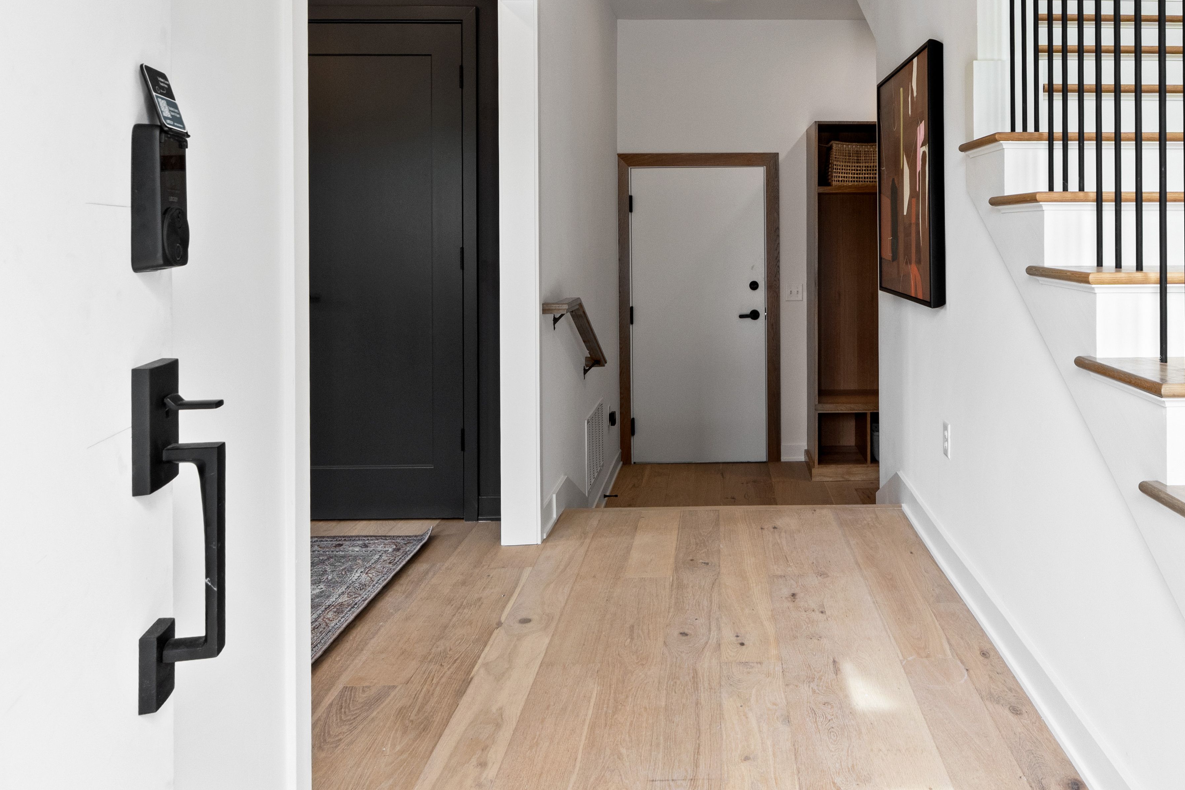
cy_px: 222
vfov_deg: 48.1
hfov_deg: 68.1
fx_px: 856
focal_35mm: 26
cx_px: 755
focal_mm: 10
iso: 400
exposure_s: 1/15
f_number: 8
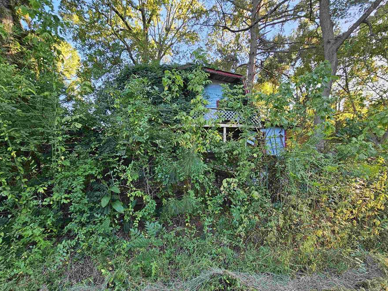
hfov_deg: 98.1
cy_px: 158
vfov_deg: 81.6
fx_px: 168
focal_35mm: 15
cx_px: 198
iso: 64
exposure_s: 1/120
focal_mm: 2.2
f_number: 2.2
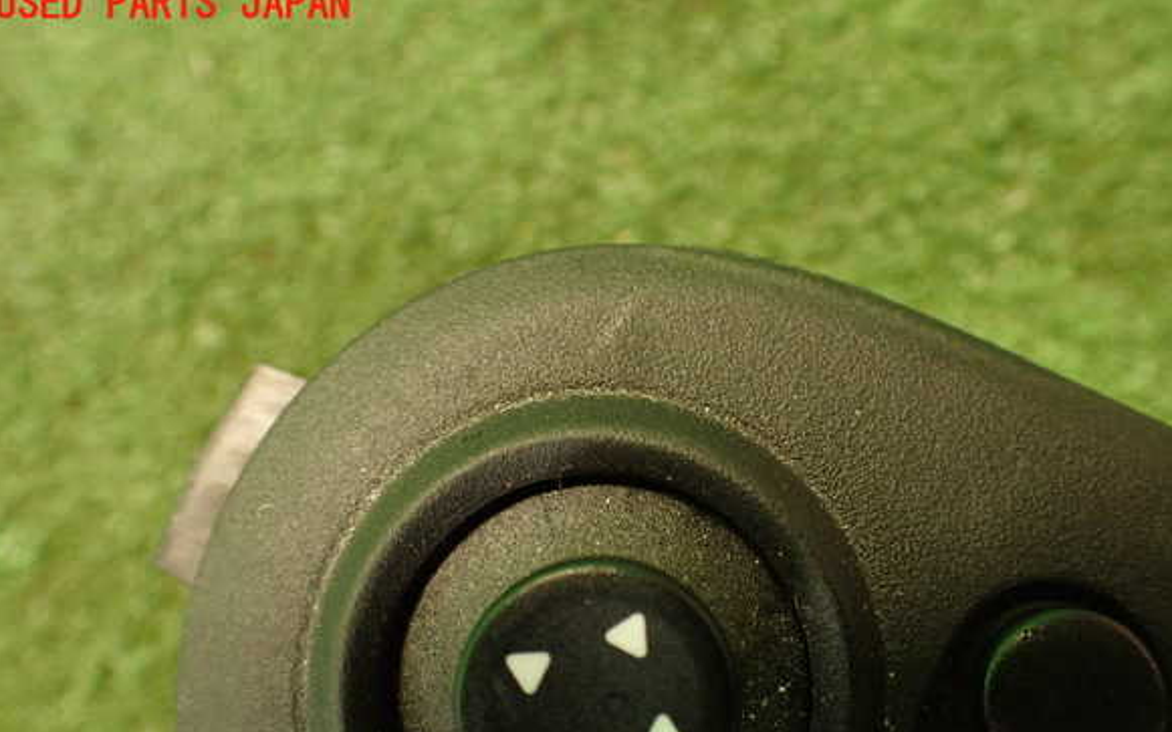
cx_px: 589
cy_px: 434
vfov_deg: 36.2
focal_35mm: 35
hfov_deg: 55.3
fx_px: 1118
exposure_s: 1/30
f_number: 2.4
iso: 800
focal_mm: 5.79
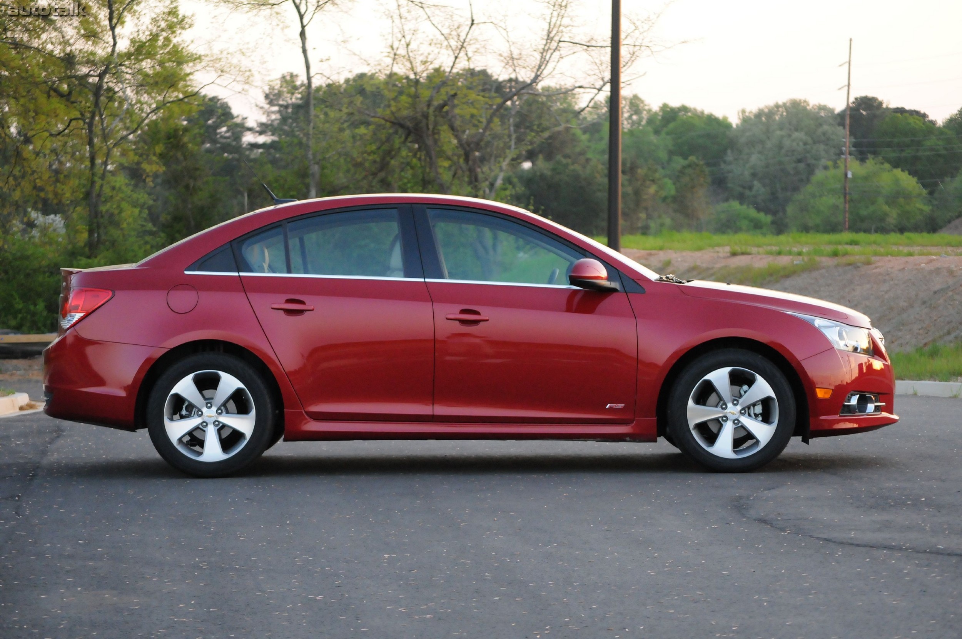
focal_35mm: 102
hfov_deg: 20.0
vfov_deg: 13.4
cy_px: 320
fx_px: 2723
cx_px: 481
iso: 2000
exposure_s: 1/400
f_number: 5
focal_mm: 68
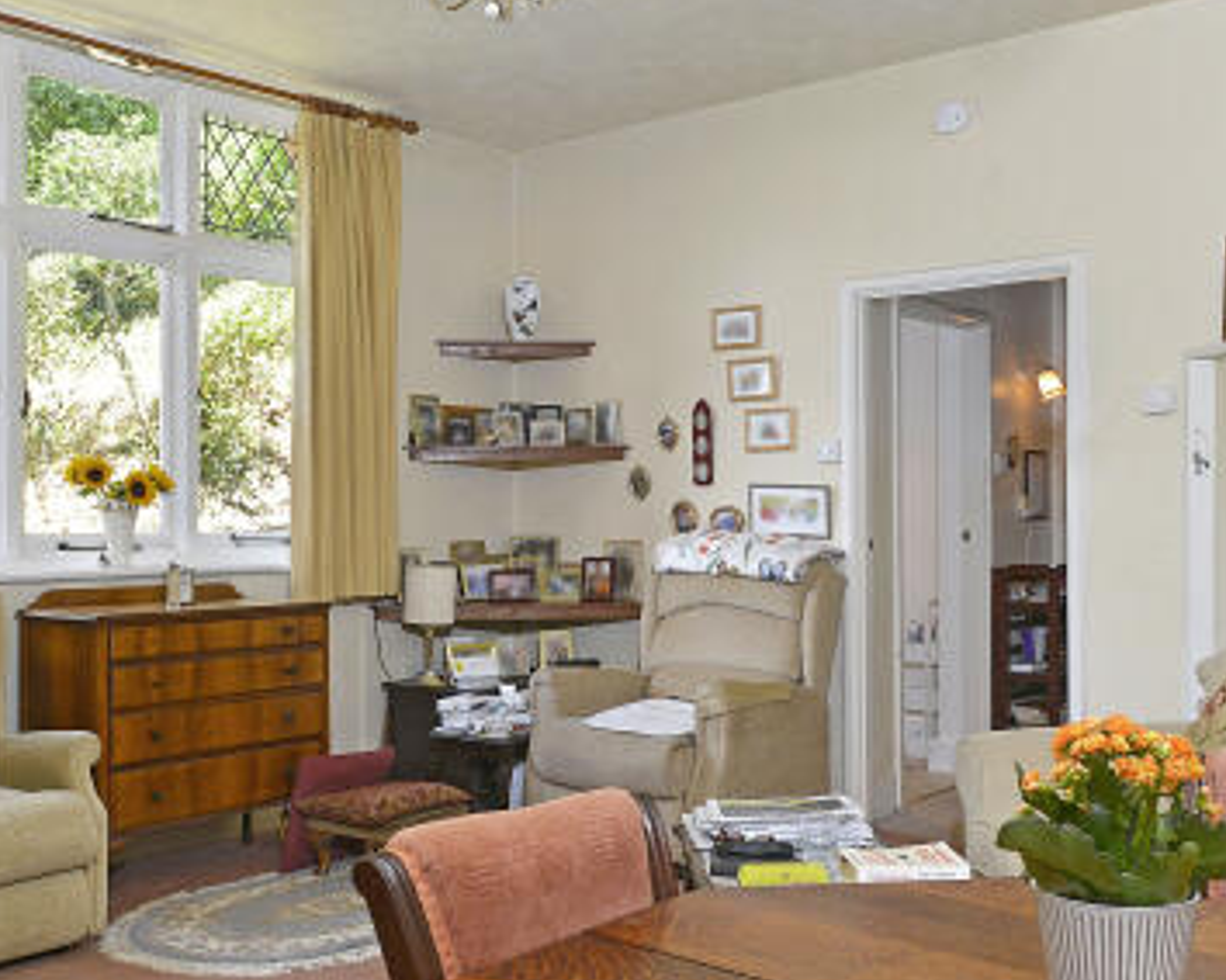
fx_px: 1378
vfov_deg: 39.1
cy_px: 528
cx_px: 568
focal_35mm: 38
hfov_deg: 47.9
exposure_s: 1/100
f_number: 7.1
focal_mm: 14
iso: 400
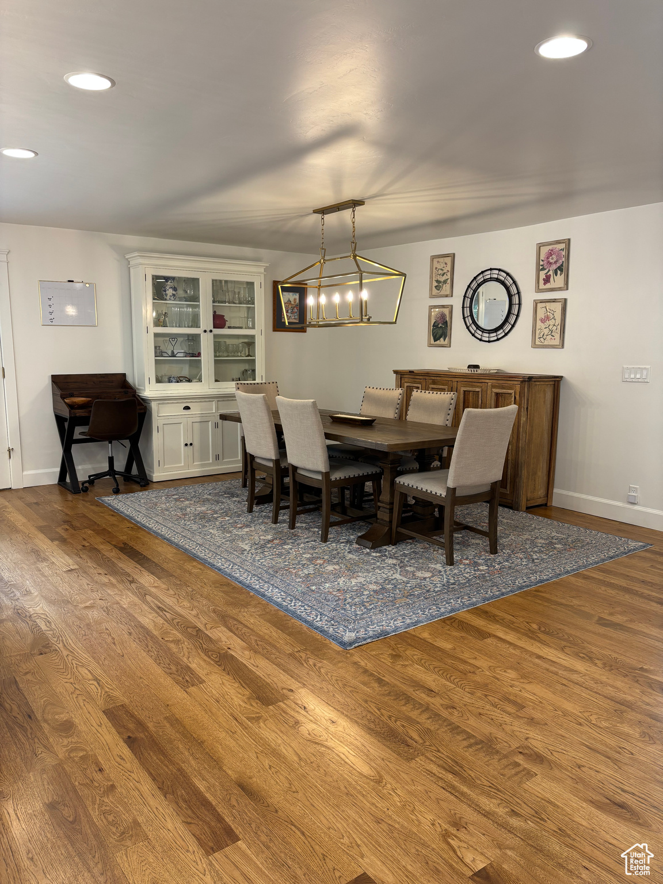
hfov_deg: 53.1
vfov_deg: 67.3
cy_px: 442
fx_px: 664
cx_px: 332
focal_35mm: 26
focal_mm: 5.96
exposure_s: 1/60
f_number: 1.6
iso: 100
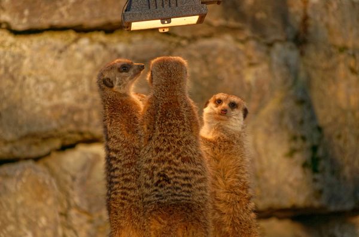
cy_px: 118
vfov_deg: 5.1
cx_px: 180
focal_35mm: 270
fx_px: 2686
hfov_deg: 7.6
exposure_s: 1/1600
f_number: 6.3
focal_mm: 180
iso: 100
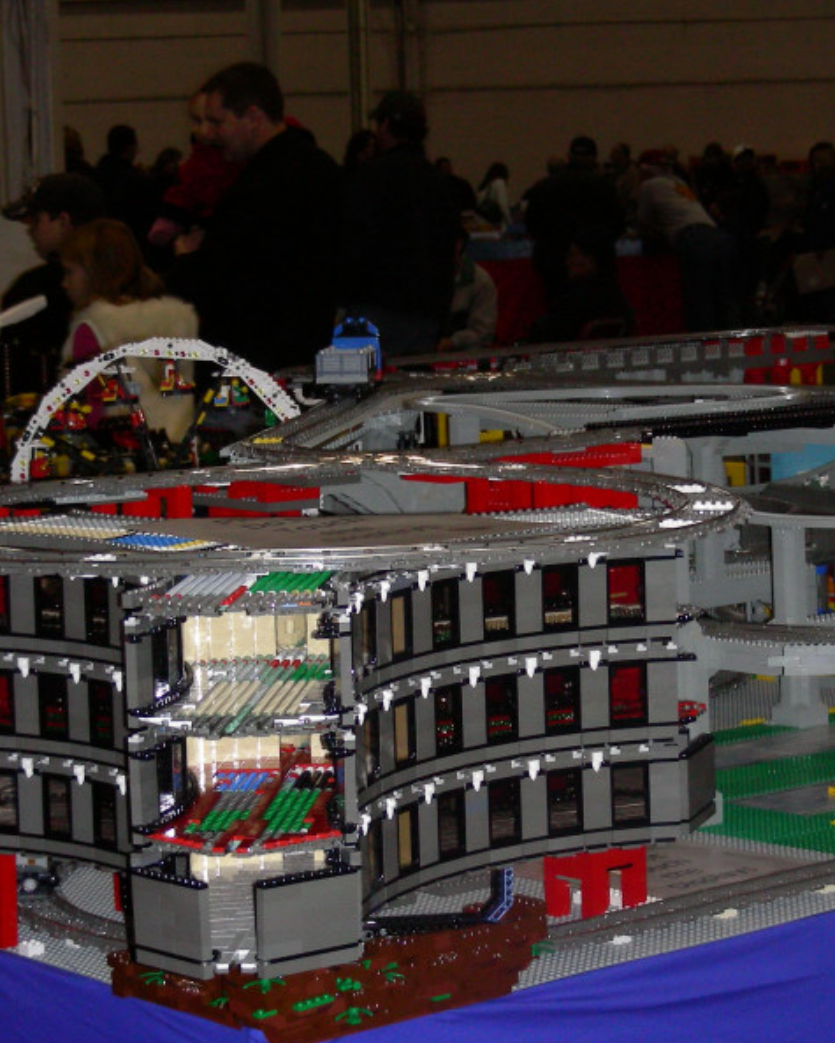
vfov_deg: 18.4
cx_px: 591
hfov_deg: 14.8
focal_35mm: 104
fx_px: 3210
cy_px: 524
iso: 200
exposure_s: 1/60.1
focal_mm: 13.2
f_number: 3.5
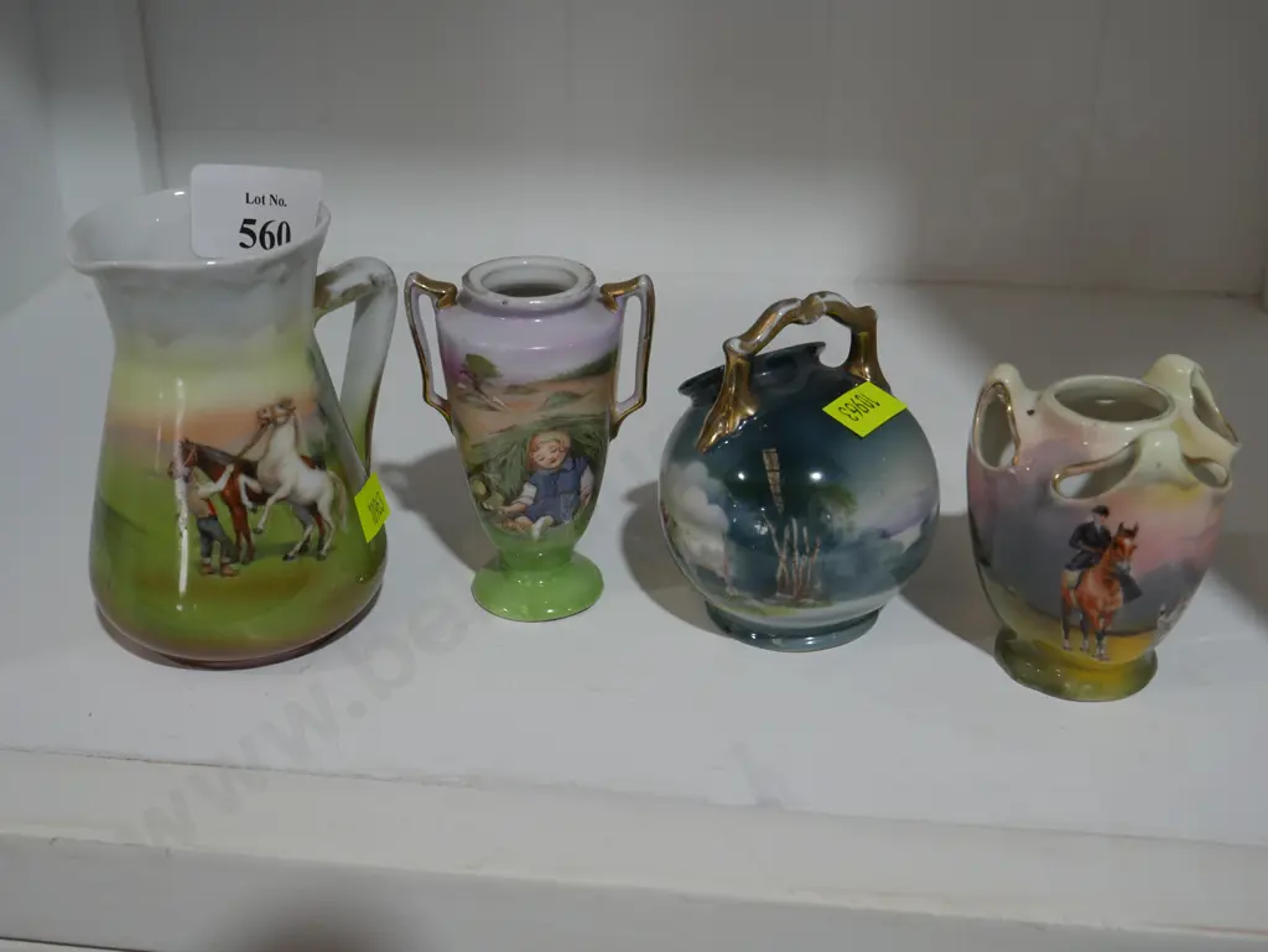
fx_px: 1612
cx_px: 634
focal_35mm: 44
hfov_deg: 42.9
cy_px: 476
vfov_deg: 32.9
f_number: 4.7
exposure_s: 1/80
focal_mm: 22
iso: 200
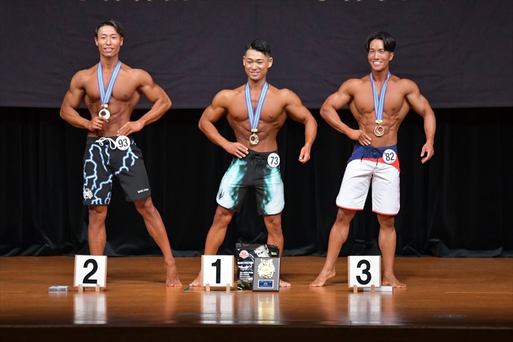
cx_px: 256
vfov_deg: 5.7
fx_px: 3418
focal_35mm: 240
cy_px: 171
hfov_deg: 8.6
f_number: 5.6
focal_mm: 160
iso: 4000
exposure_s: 1/400
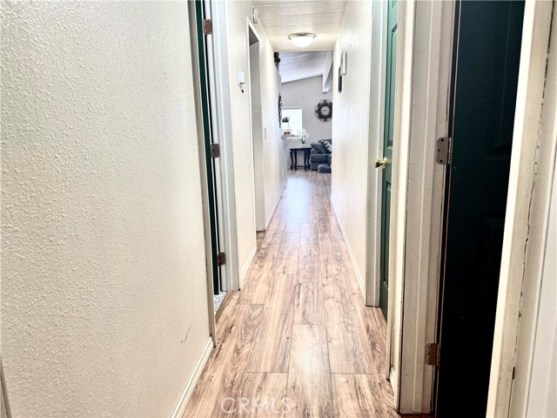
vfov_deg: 56.8
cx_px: 278
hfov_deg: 71.6
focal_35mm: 24
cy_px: 209
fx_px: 386
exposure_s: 1/60
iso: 160
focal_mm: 6.76
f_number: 1.78
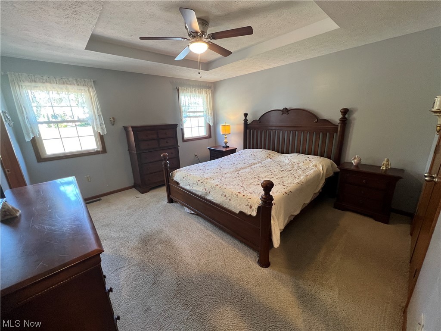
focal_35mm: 13
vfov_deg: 89.9
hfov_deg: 106.2
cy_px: 166
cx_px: 220
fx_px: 166
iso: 250
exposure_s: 1/60
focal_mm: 1.57
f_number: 1.8
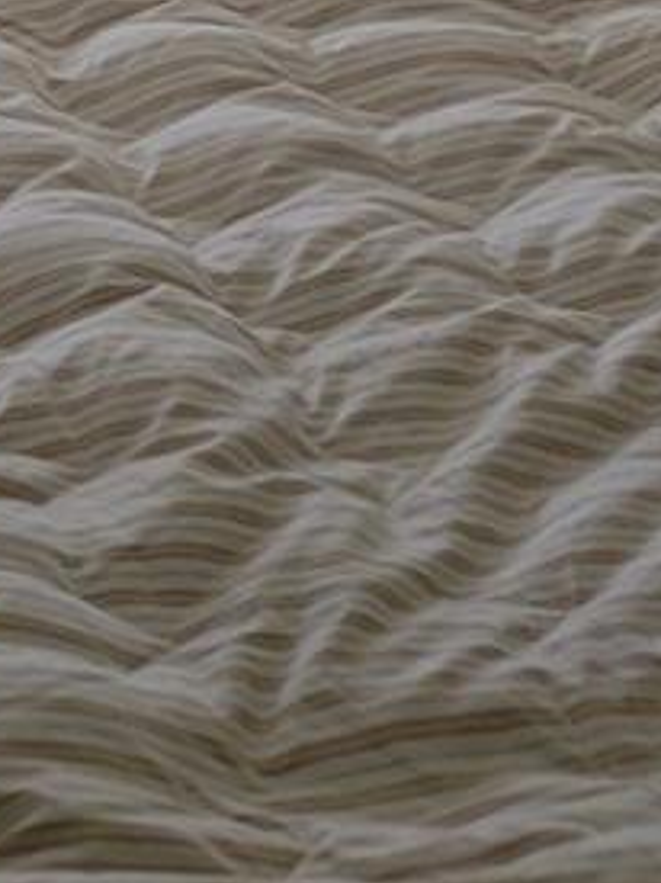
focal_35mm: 142
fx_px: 3618
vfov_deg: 12.3
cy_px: -896
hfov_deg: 10.1
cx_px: -345
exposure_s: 1/60
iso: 160
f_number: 1.8
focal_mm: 5.4
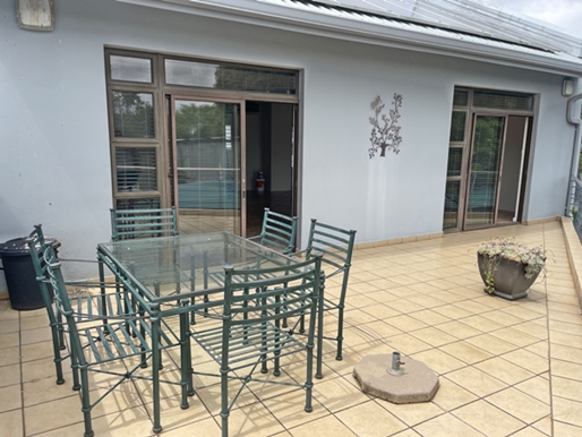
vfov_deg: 53.1
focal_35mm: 26
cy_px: 218
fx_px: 437
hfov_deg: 67.3
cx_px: 291
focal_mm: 4.2
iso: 32
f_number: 1.6
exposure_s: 1/2451
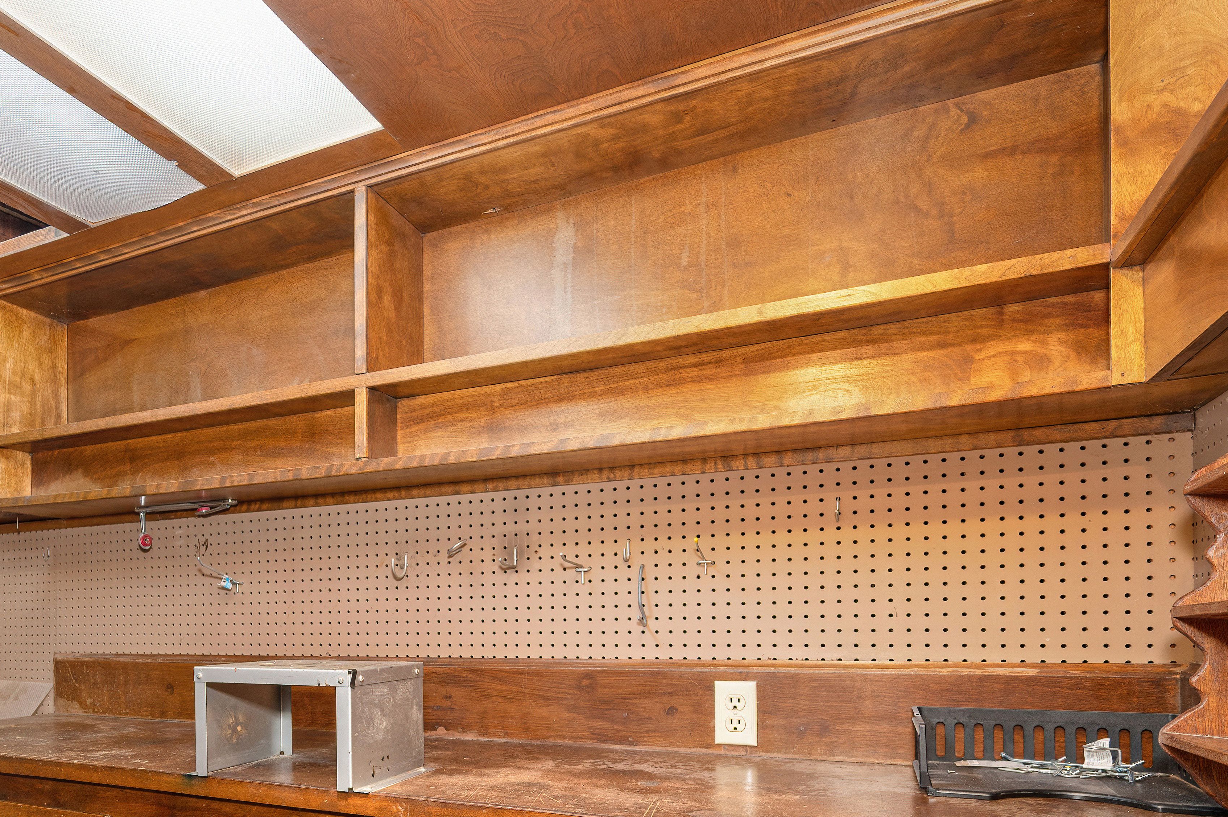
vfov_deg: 48.8
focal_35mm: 25
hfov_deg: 68.0
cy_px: 630
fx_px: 852
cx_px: 342
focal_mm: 14
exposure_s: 1/60
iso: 250
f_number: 5
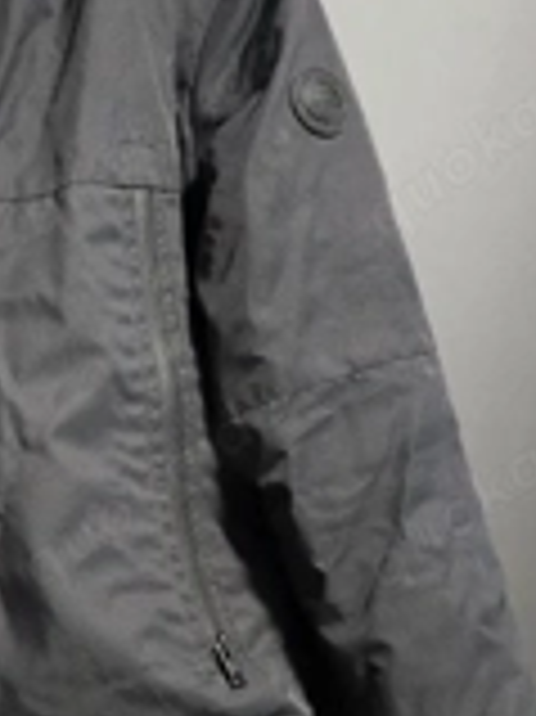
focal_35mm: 58
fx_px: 1199
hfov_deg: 23.2
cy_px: 536
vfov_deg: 32.6
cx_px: -95
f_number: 1.8
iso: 800
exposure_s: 1/25
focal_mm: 5.4
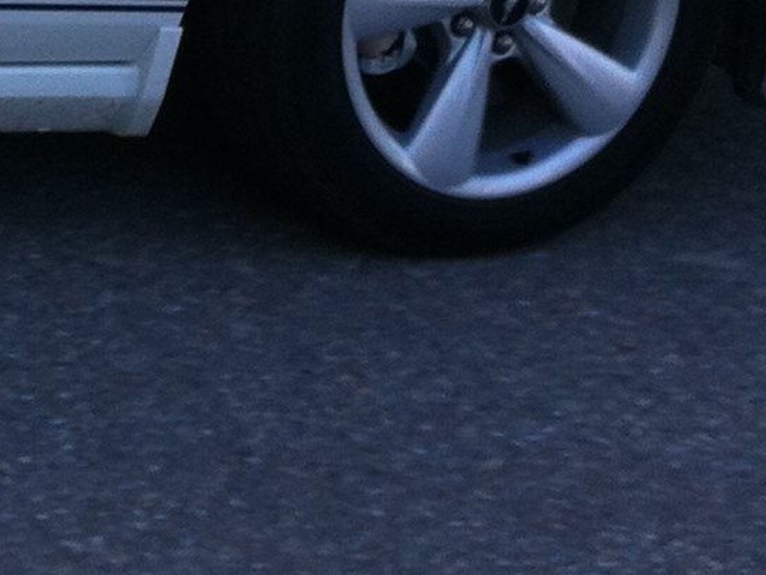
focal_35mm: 167
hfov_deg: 11.3
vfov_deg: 8.7
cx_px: -421
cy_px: -215
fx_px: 3697
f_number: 2.8
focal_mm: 3.85
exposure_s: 1/168
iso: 80
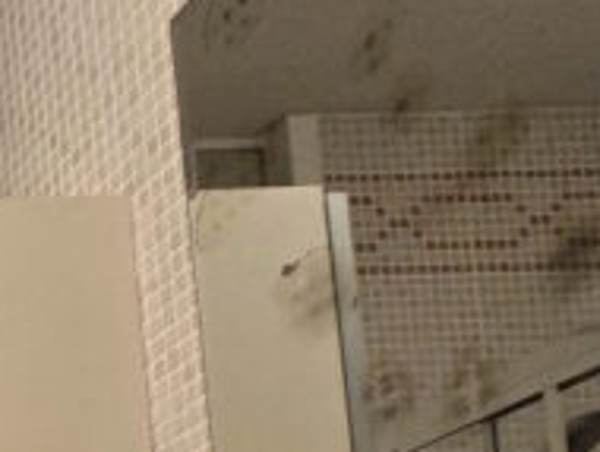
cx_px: -679
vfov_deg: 17.9
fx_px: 1215
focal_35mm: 70
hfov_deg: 17.3
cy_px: 752
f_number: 2.2
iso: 800
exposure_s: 1/50
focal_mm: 2.2
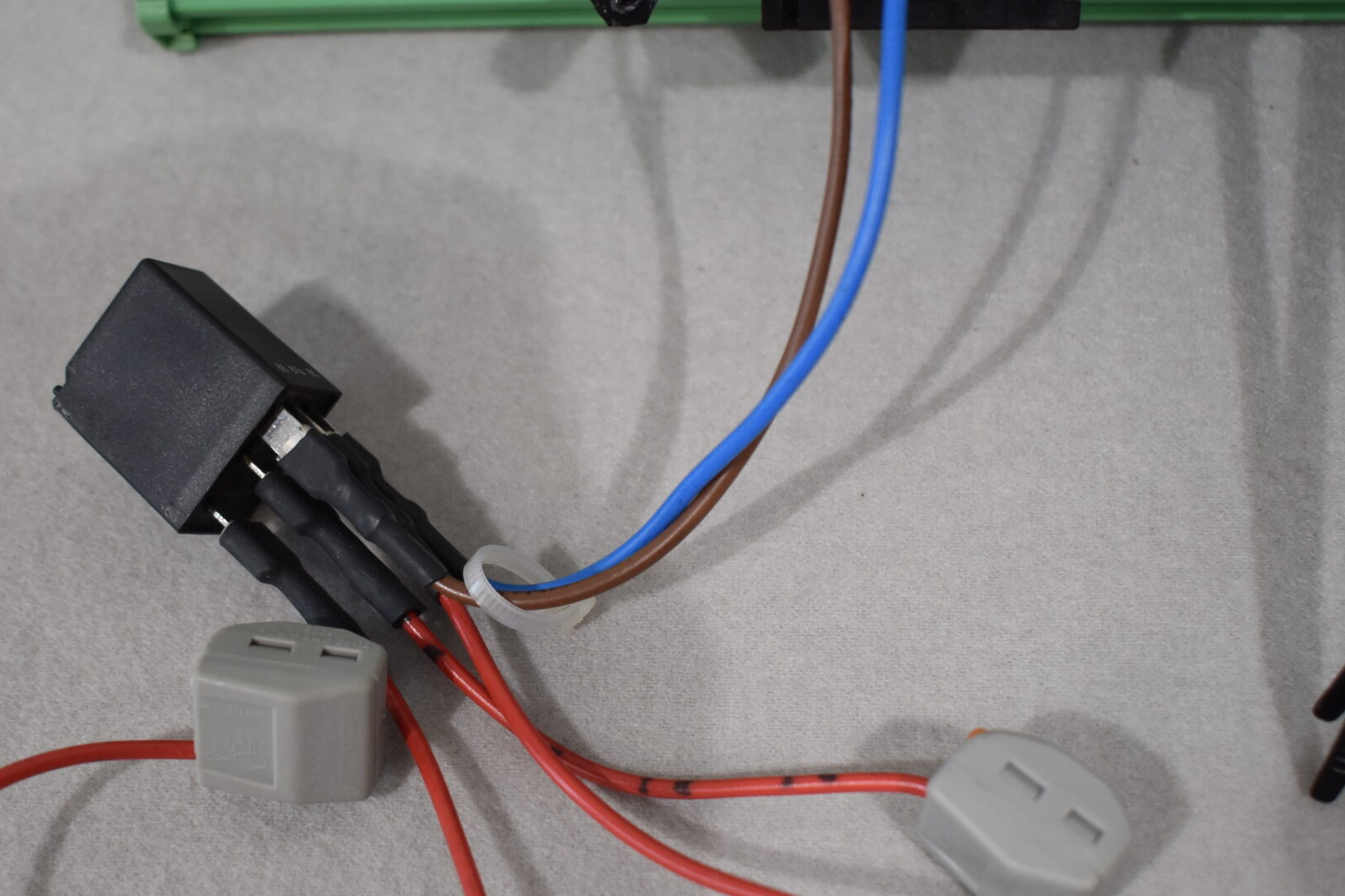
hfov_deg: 35.0
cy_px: 634
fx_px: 2129
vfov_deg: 23.6
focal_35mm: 57
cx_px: 577
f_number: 3.8
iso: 640
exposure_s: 1/250
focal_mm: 24
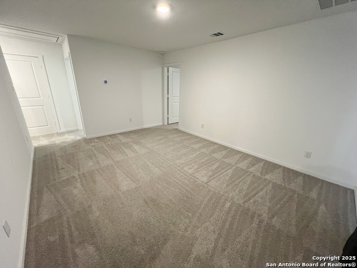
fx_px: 134
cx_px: 178
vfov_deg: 89.9
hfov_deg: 106.2
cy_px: 134
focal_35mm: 13
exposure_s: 1/60
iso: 320
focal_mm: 1.57
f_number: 1.8
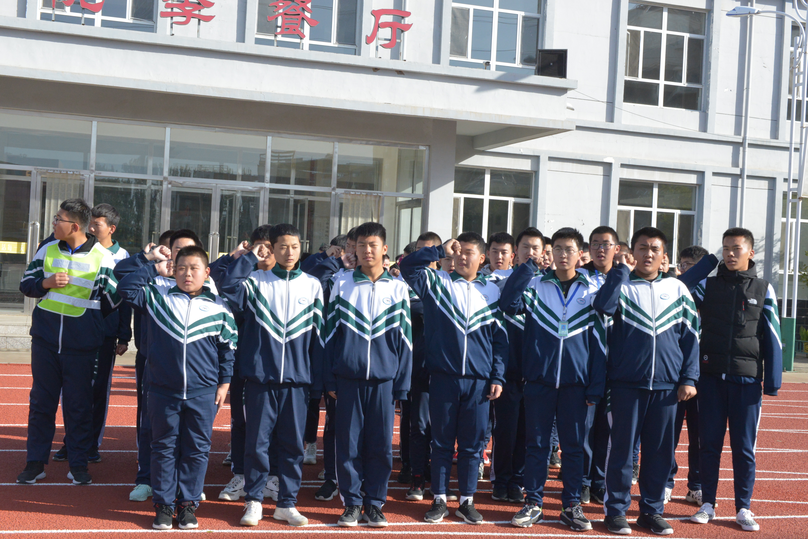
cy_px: 270
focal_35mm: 48
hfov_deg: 41.1
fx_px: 1078
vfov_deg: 28.1
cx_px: 404
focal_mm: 48
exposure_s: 1/800
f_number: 14
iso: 3200
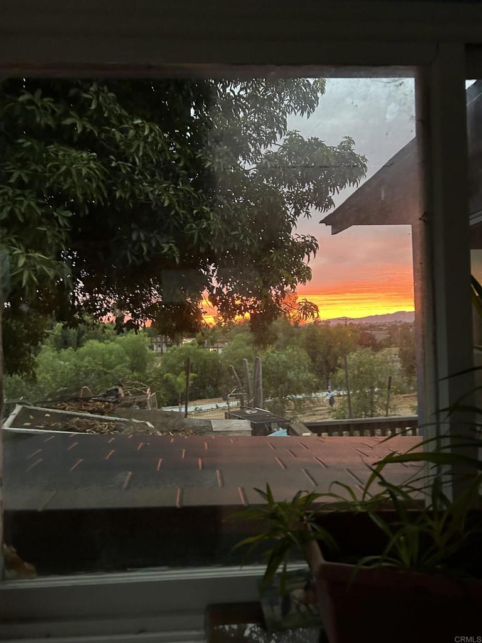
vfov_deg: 67.3
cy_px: 322
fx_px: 483
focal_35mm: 26
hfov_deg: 53.1
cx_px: 241
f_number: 1.5
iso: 640
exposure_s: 1/40
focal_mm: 5.7
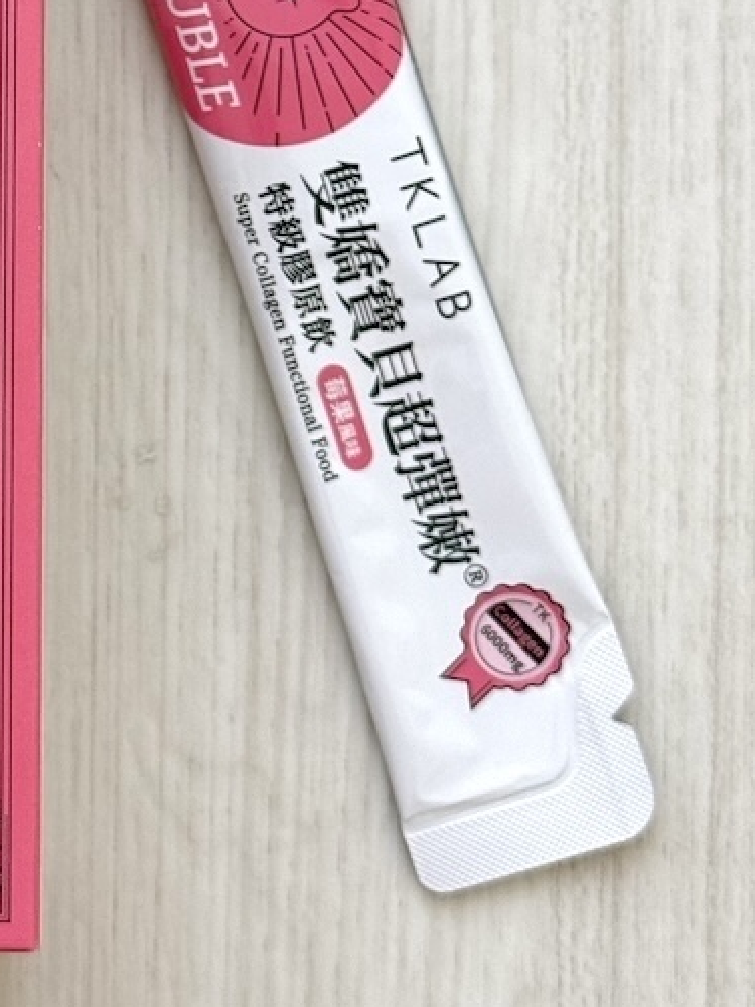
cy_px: 157
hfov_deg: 15.1
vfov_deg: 20.1
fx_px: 2792
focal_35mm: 96
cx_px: 8
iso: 250
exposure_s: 1/60
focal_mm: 6.76
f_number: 1.78
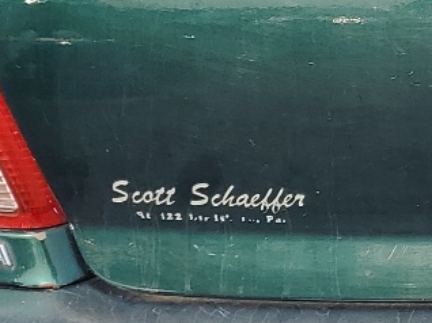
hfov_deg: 14.1
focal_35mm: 131
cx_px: 648
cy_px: 33
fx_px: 1634
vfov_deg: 11.2
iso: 50
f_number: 1.5
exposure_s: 1/1667
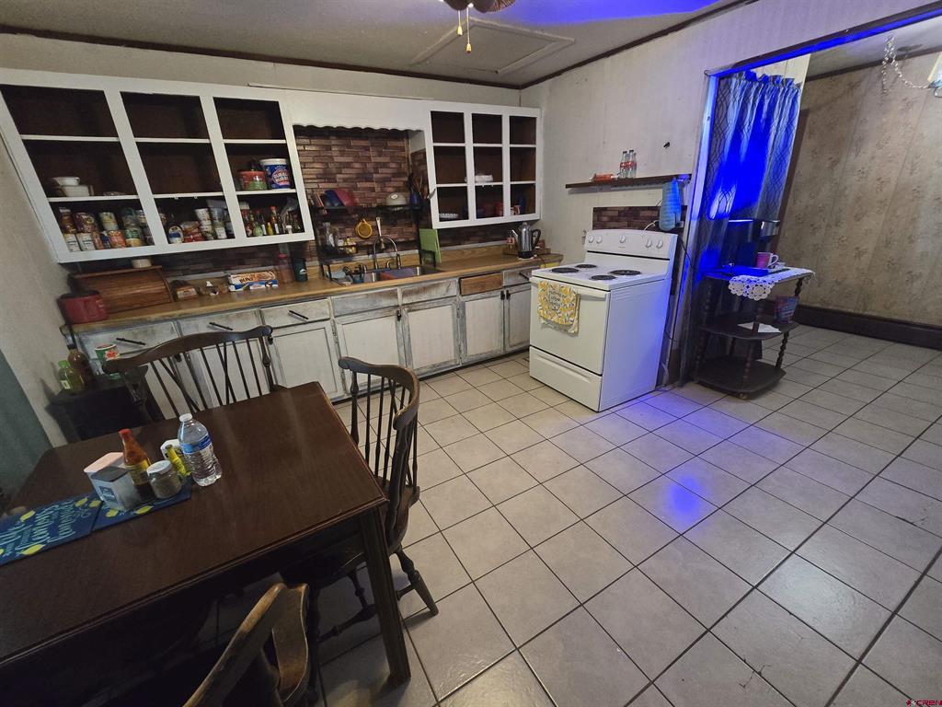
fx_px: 354
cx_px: 471
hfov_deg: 106.2
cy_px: 354
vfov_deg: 89.9
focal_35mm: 13
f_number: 2.2
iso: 1000
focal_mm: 2.2
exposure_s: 1/60
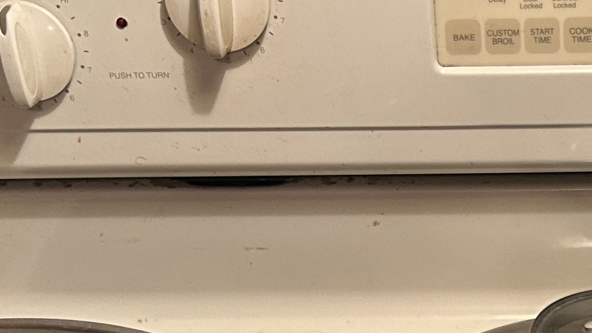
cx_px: 550
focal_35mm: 99
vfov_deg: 11.7
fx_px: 1554
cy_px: 483
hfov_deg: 21.0
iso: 200
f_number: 1.5
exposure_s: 1/60
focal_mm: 5.7
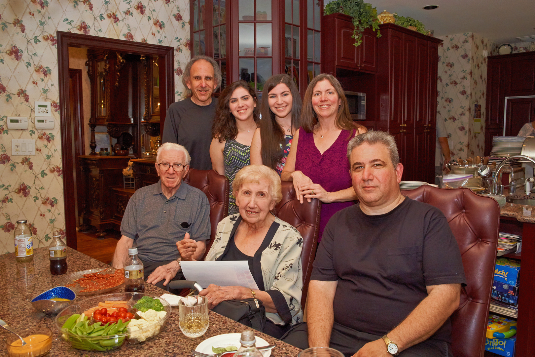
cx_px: 268
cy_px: 178
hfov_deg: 61.9
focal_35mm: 30
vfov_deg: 43.6
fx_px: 446
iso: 800
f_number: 7.1
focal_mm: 30
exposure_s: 1/100
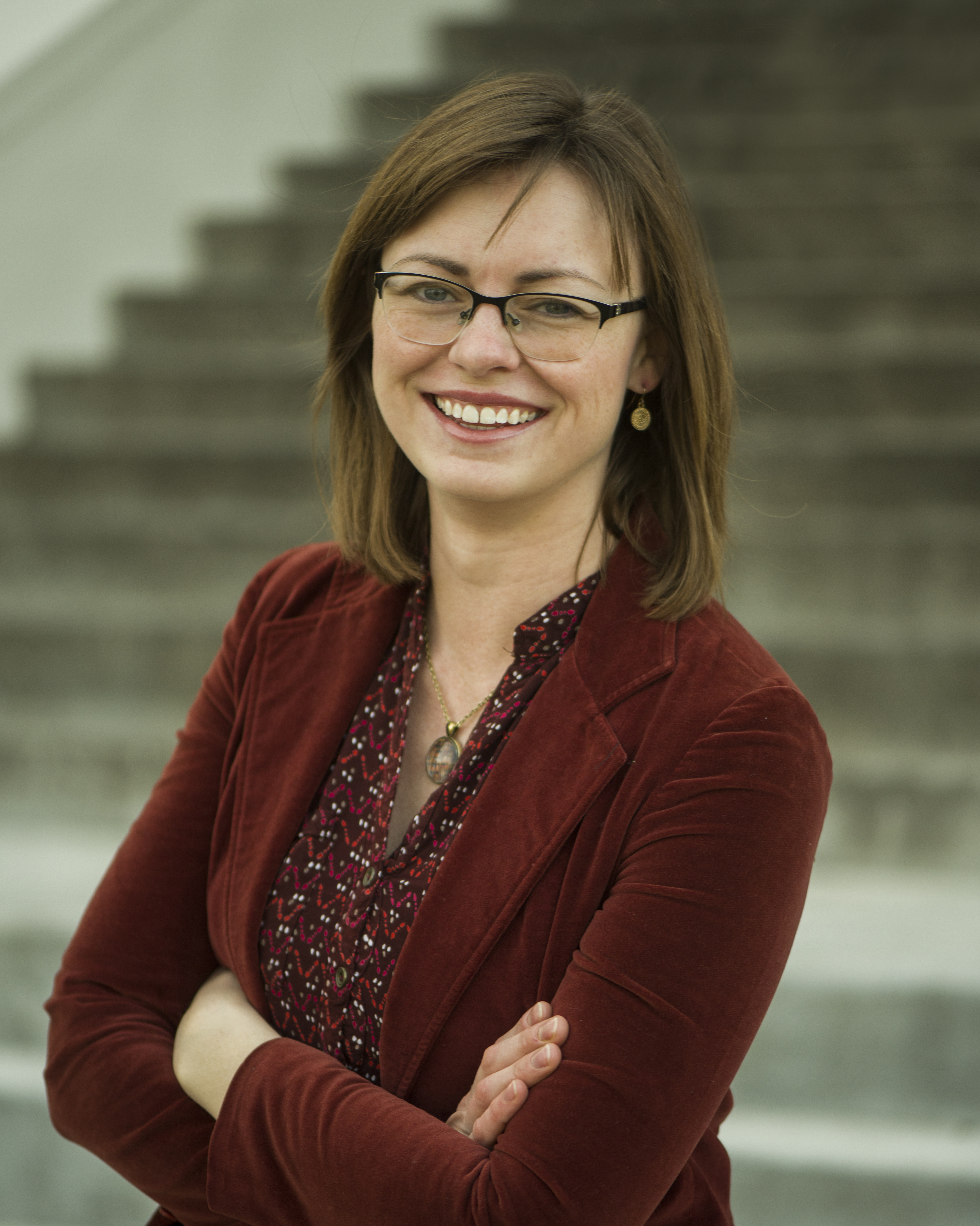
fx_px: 4460
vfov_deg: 15.6
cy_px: 643
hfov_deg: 12.5
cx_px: 485
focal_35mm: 123
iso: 200
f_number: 2.8
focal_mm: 105
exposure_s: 1/250
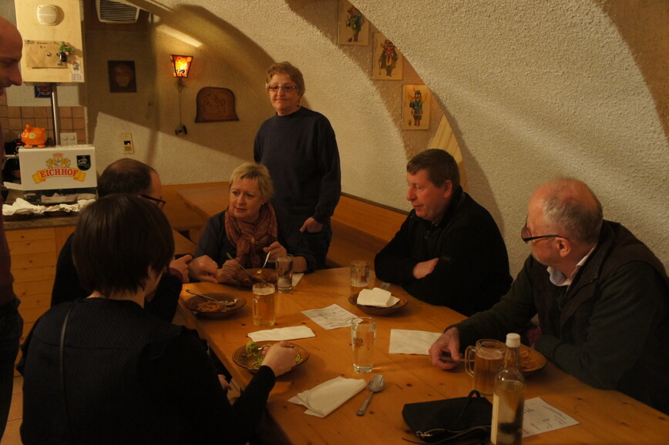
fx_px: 613
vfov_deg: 39.9
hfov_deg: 57.2
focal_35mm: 33
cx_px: 334
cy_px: 222
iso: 1600
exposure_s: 1/50
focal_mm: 22
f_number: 4
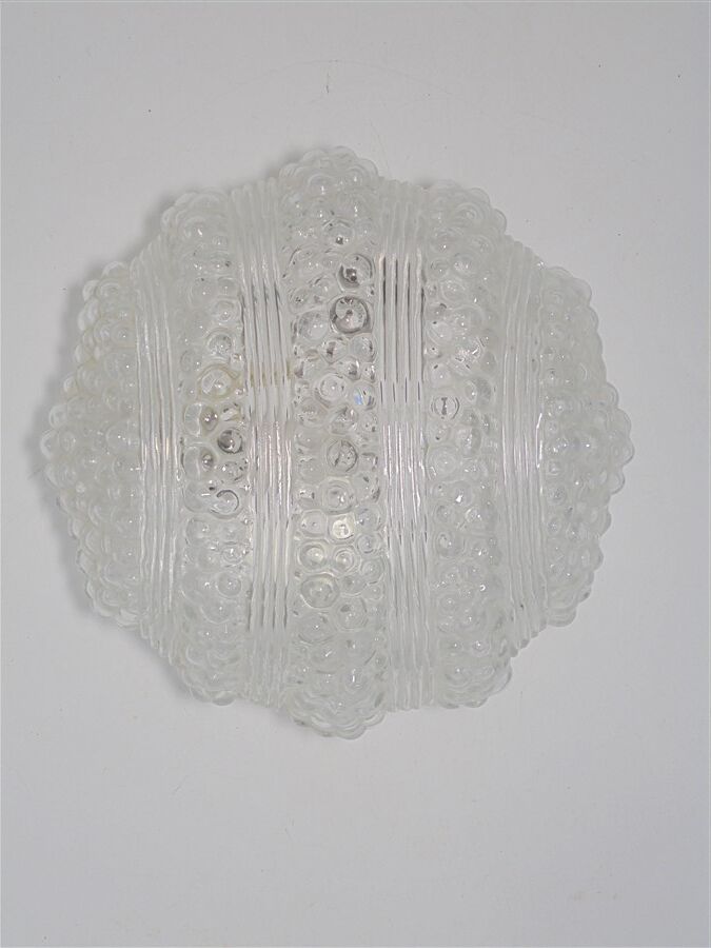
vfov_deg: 38.9
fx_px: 1342
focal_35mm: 49
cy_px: 474
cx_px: 356
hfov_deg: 29.7
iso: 100
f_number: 4.8
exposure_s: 1/30
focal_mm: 8.9
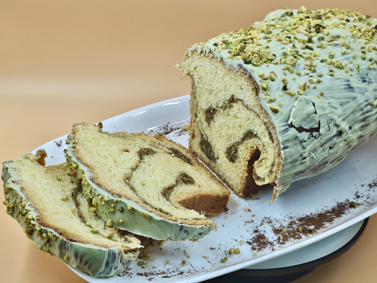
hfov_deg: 32.2
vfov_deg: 24.4
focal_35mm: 60
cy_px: 142
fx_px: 653
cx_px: 188
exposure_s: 1/234
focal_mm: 6.55
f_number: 1.6
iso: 50
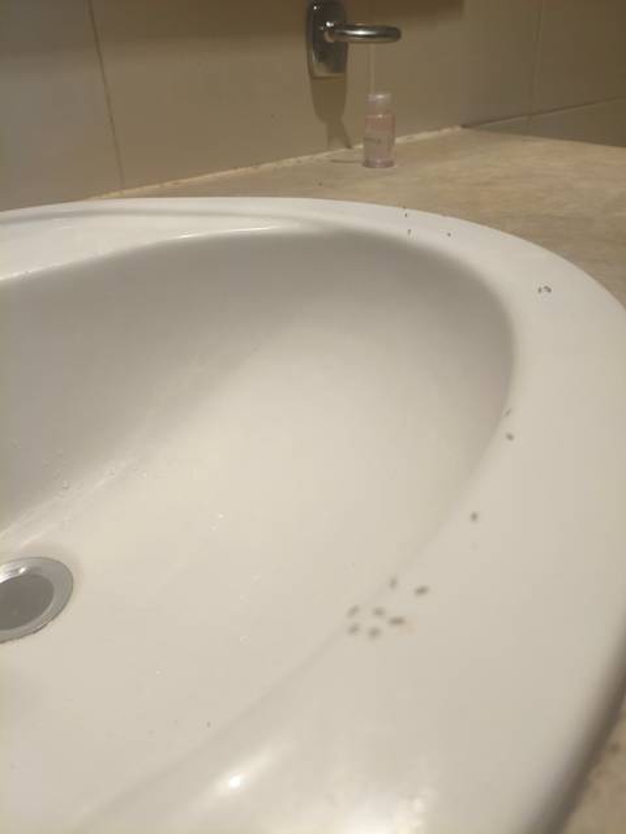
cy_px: 417
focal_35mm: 26
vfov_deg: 67.3
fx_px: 627
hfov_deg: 53.1
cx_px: 313
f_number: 1.5
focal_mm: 4.94
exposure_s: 1/50
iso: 250
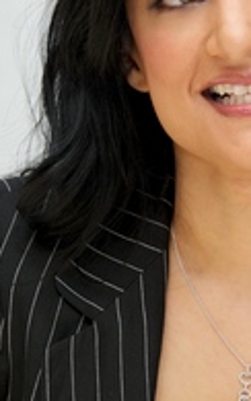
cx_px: 191
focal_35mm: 335
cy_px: 158
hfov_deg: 3.9
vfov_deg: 6.3
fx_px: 3664
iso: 500
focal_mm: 160
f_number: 5.6
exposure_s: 1/60
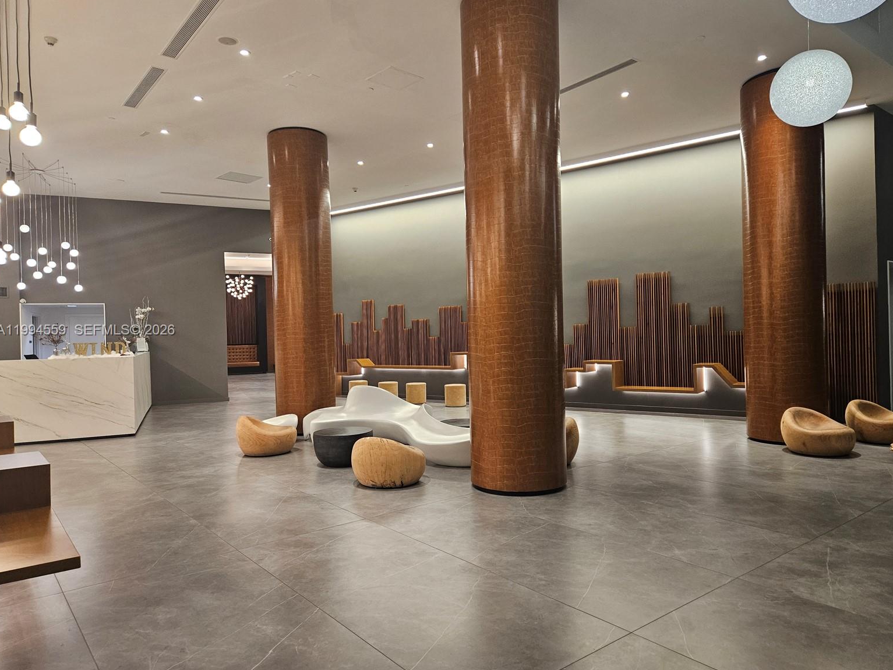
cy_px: 331
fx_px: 619
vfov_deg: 56.8
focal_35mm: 24
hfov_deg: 71.6
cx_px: 460
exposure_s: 1/120
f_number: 1.8
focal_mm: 5.4
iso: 400
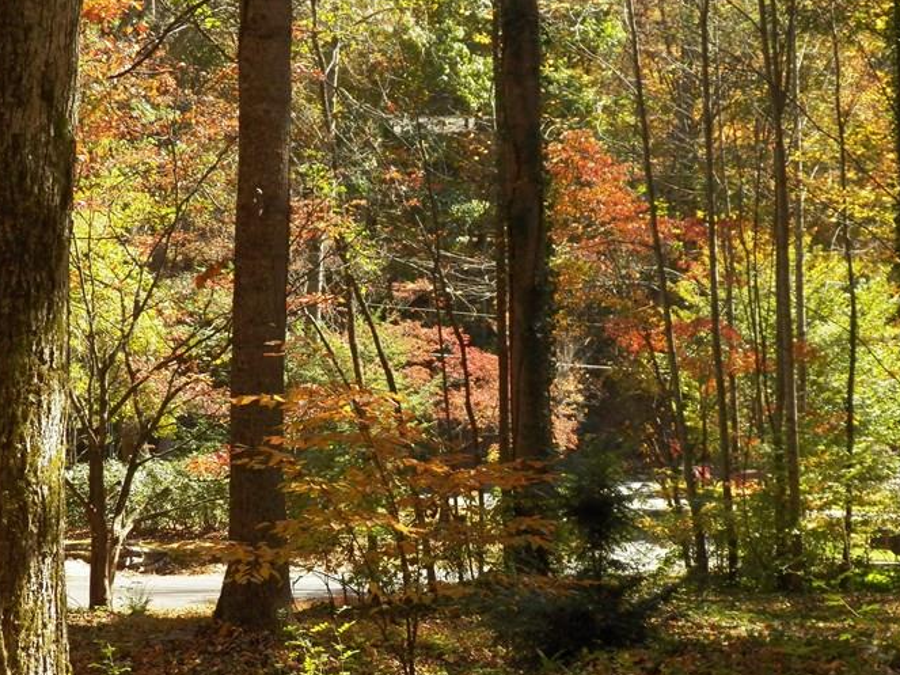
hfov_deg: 28.6
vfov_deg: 21.5
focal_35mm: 68
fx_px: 1768
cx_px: 459
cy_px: 488
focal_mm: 7.9
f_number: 4
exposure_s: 1/250
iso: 125
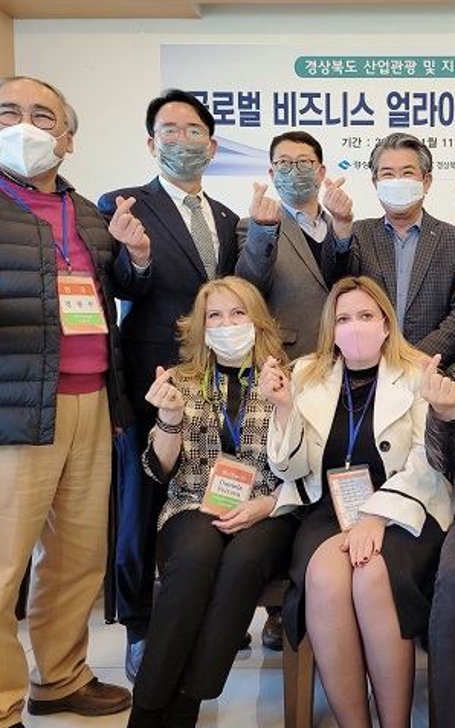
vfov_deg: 52.8
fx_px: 734
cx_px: 450
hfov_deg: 31.9
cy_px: 363
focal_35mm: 37
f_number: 1.8
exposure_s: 1/119
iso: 200
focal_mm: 5.4
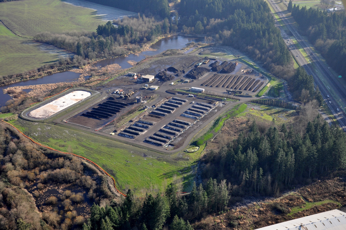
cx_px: 173
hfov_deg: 38.9
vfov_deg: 26.4
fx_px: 490
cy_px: 115
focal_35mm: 51
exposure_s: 1/500
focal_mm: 34
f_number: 5.6
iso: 320
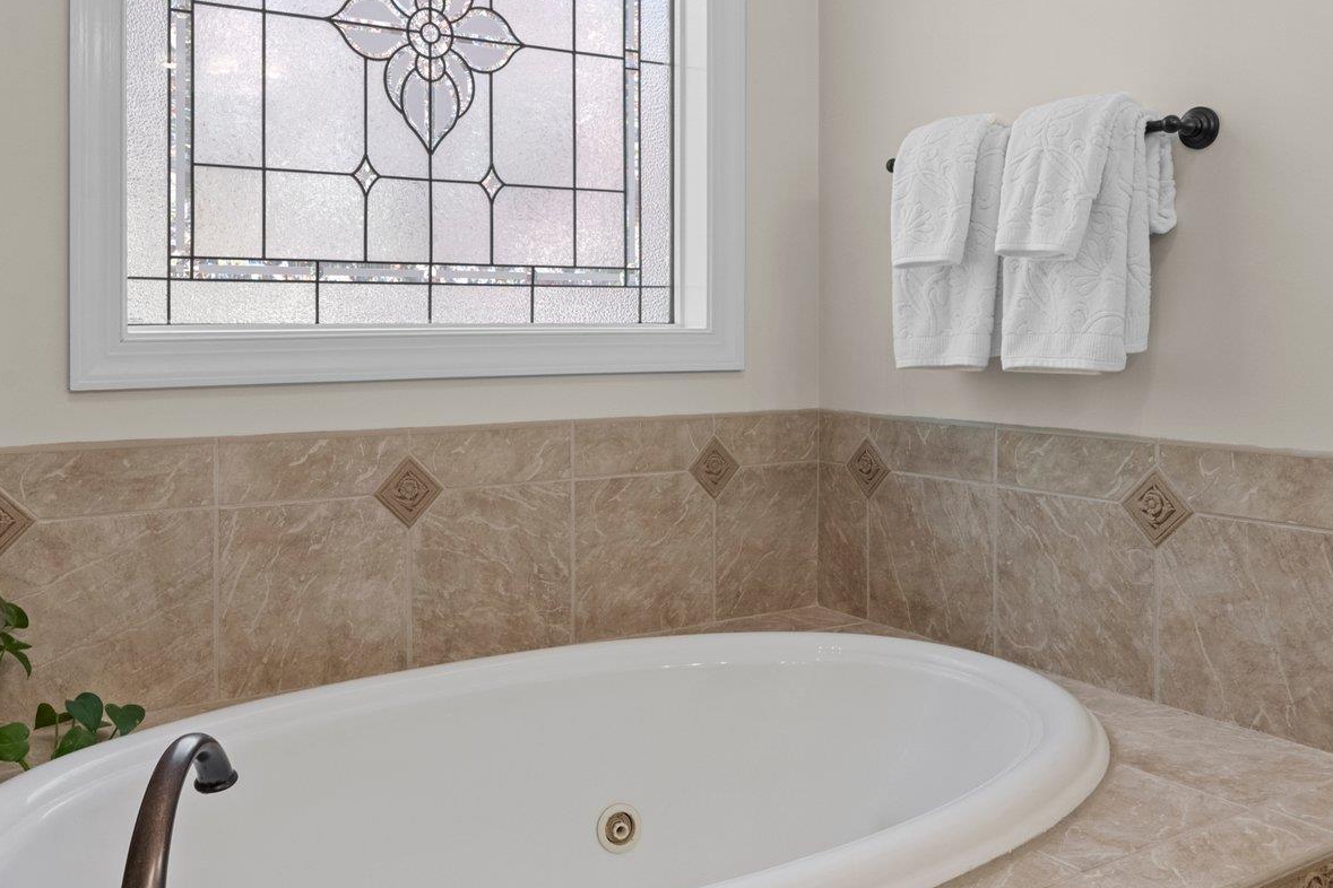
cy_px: 330
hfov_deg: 57.2
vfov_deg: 39.7
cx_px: 634
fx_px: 1222
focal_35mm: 33
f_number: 8
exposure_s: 1/4
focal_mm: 19
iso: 500
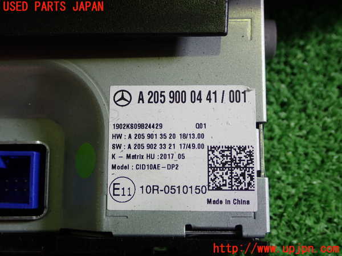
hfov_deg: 40.4
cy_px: 128
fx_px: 464
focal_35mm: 47
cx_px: 171
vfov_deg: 30.9
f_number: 3.1
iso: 200
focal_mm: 8.4
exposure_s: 1/60
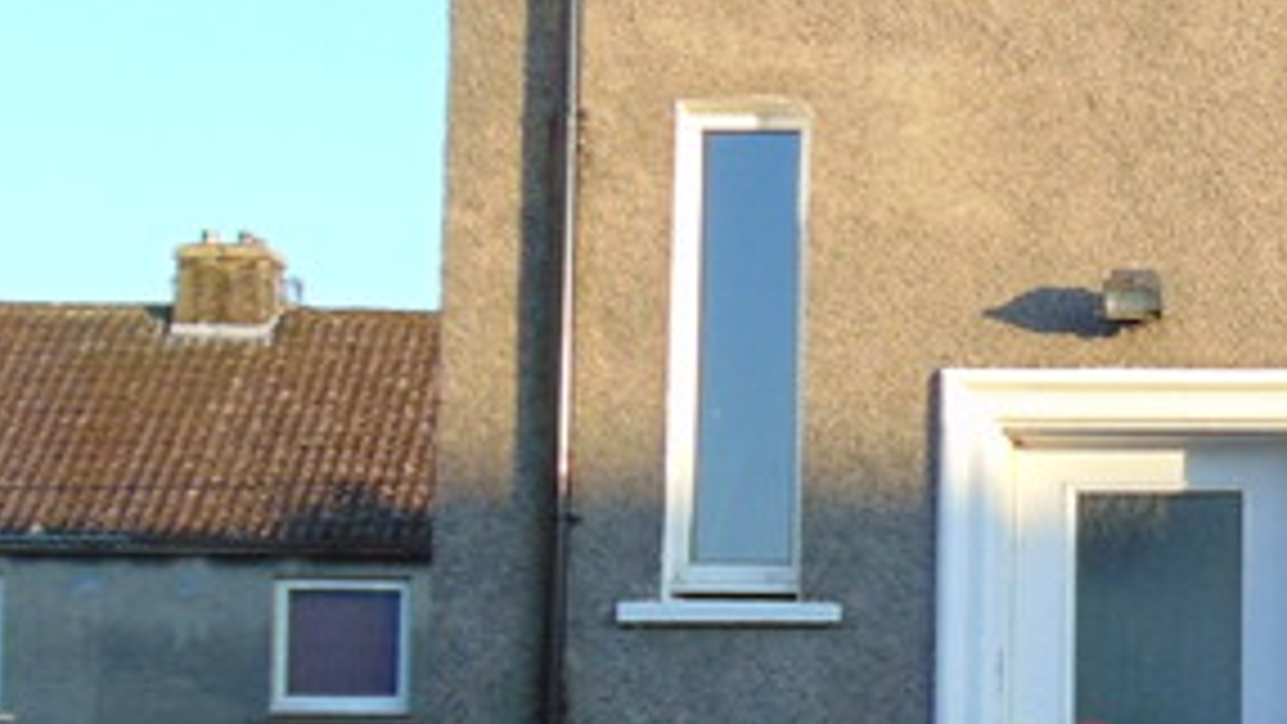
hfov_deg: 17.2
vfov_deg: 10.3
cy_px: 585
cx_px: 1692
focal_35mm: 117
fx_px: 3993
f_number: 3.1
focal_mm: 5.4
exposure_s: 1/60
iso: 80
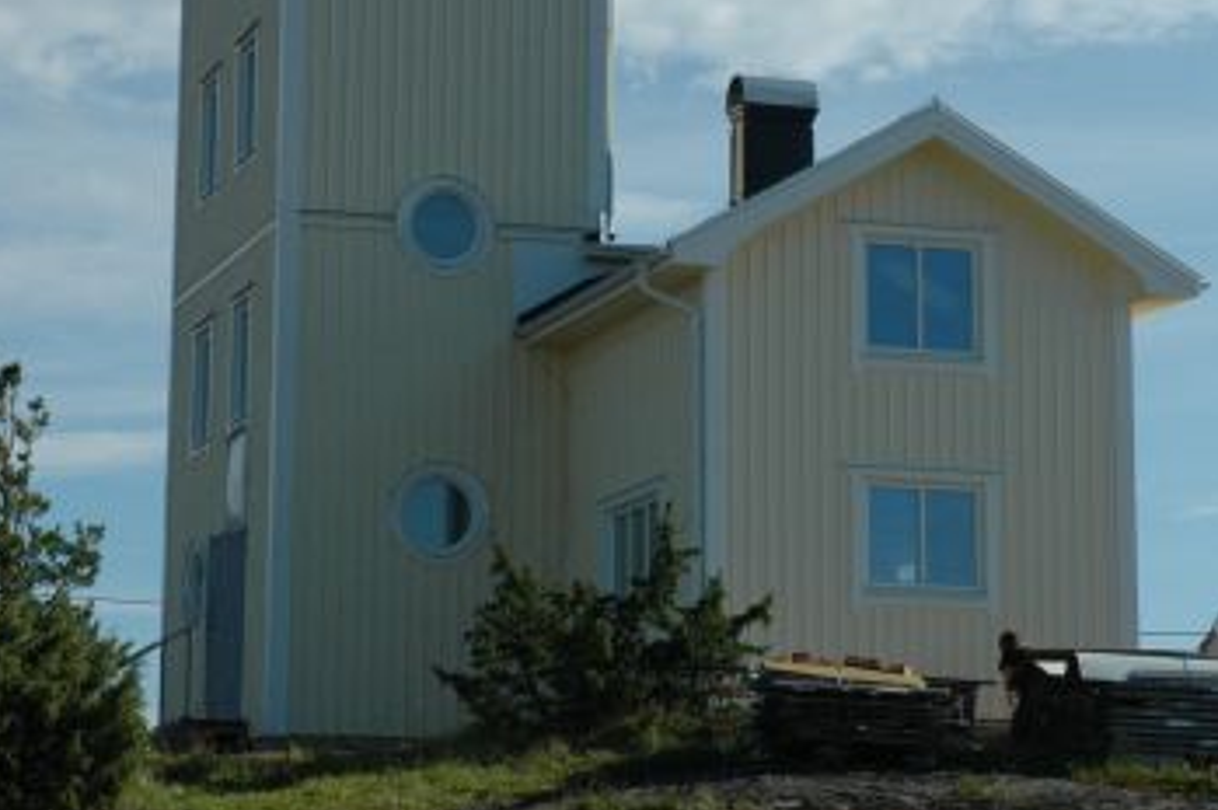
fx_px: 4090
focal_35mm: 121
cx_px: 625
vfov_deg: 11.3
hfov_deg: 16.9
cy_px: 157
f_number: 13
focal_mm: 44
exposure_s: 1/640
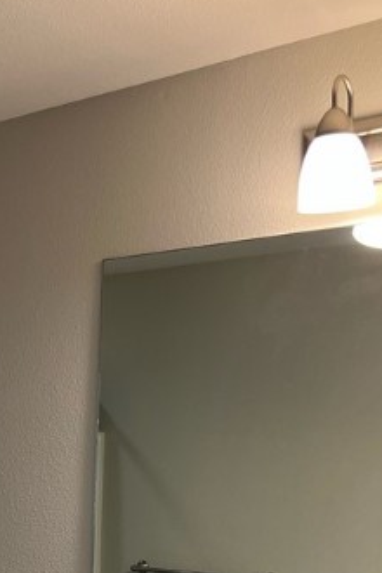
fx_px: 1003
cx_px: 102
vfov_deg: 29.4
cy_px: 599
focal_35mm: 63
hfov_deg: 21.4
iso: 125
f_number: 1.5
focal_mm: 5.7
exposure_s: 1/120
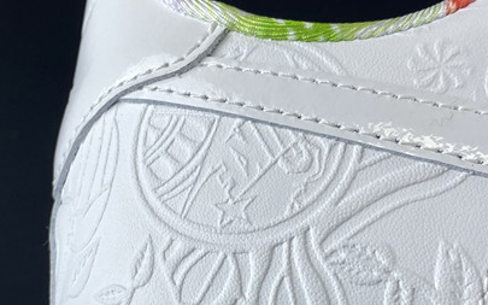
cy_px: 266
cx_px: 219
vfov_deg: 18.9
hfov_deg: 30.2
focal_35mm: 68
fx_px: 904
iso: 32
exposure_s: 1/106
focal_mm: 4.25
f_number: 1.8
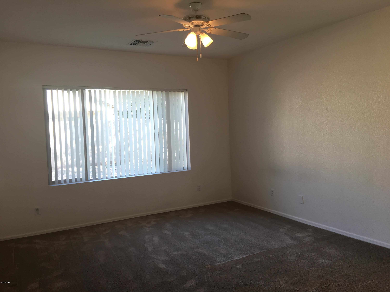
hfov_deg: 61.7
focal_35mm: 29
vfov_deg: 48.2
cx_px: 195
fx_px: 327
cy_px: 146
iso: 32
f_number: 2.2
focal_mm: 4.15
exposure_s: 1/30
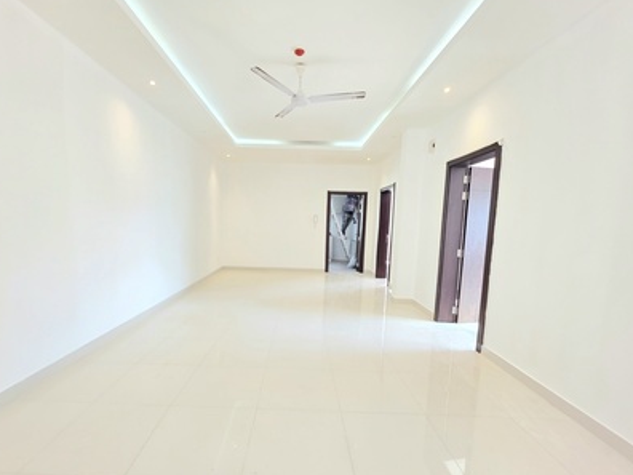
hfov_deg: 97.9
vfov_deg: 81.6
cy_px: 257
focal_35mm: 15
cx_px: 290
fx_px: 274
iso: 125
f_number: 1.9
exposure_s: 1/101
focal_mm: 2.2
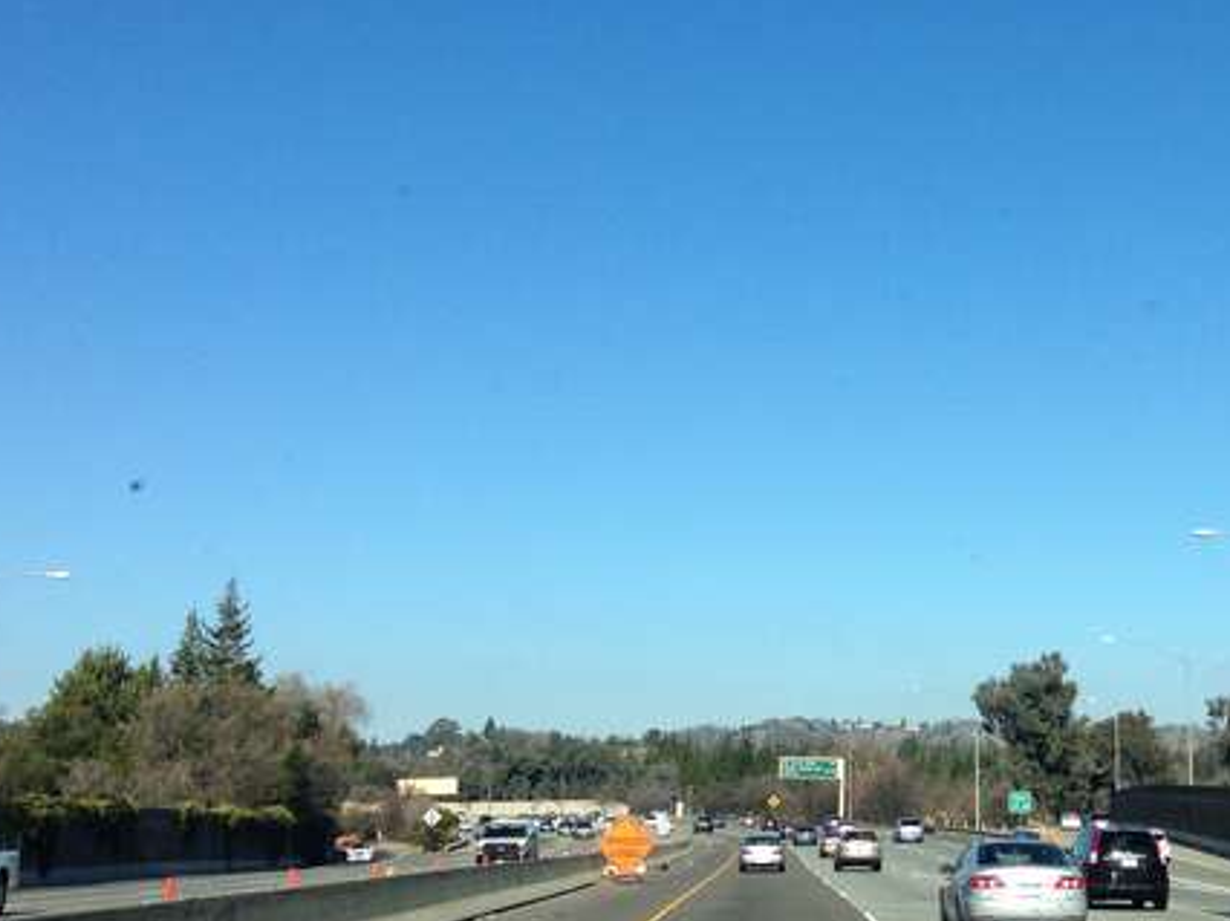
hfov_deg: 30.7
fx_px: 2202
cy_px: 381
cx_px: 924
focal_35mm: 62
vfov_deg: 23.6
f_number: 2.4
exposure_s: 1/1595
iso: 50
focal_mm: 4.12
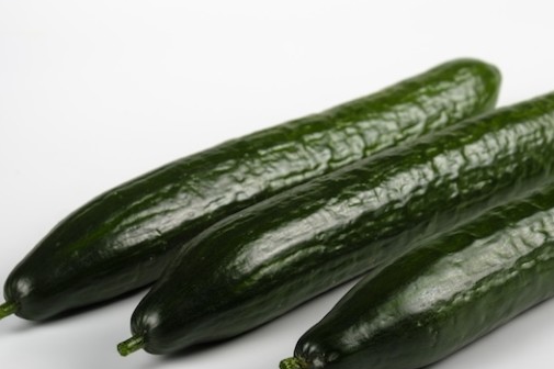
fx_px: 3183
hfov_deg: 9.9
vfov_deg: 6.6
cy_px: 222
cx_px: 350
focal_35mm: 207
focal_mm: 90.6
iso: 125
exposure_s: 1/200
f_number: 8
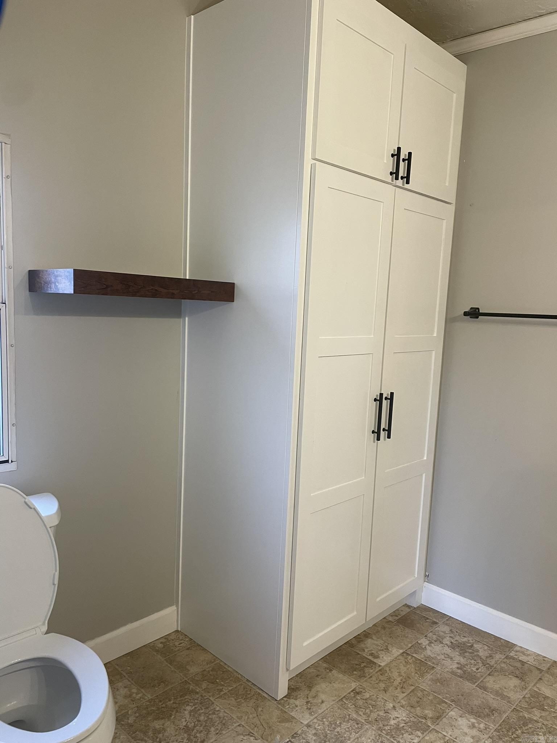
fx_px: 558
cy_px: 372
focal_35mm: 26
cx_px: 278
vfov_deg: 67.3
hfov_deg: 53.1
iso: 125
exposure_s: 1/60
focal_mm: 4.2
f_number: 1.6
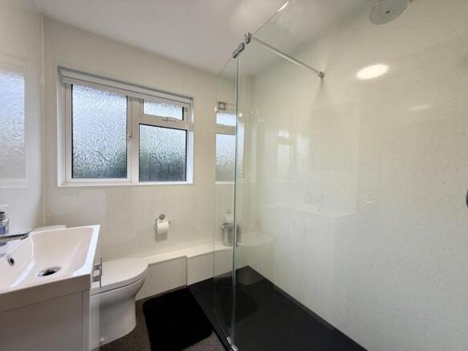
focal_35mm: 14
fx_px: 189
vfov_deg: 85.7
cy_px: 176
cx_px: 234
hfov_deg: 102.1
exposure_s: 1/99
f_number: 2.2
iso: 64
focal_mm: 2.22
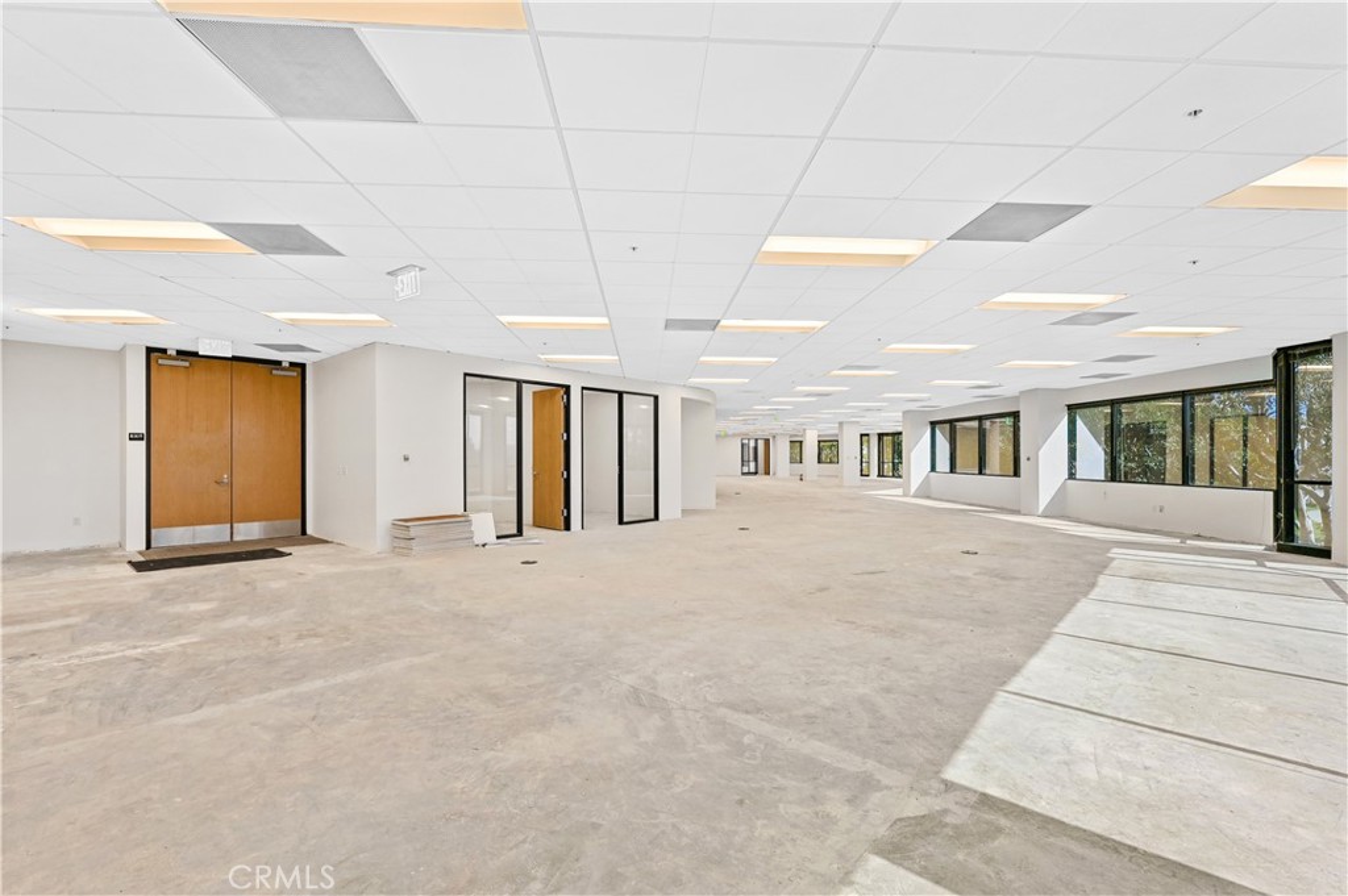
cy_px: 448
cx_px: 674
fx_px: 580
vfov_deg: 75.4
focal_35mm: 16
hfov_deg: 98.6
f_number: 8
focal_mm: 15.5
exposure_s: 1/30
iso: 400
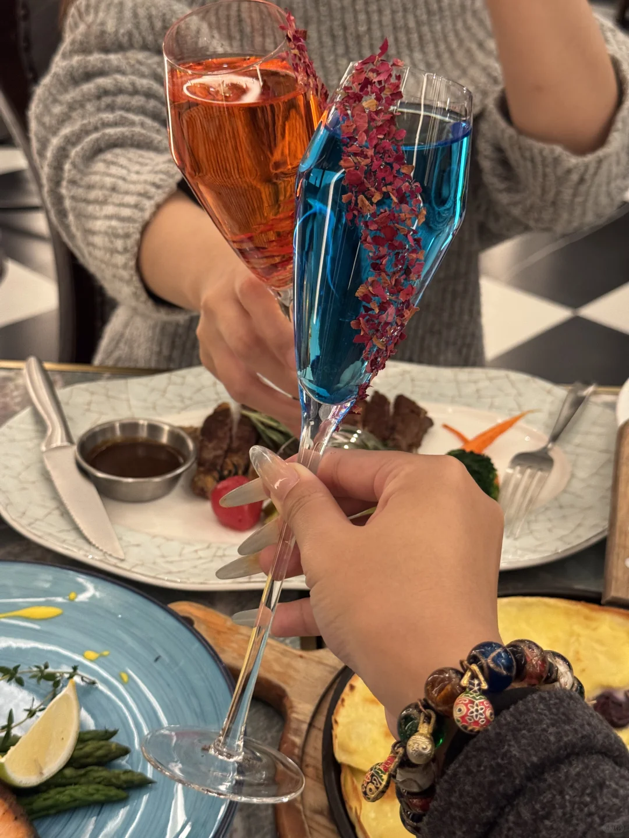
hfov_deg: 30.3
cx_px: 314
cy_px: 419
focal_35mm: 48
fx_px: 1163
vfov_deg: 39.7
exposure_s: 1/33
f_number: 1.78
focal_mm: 6.76
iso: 250
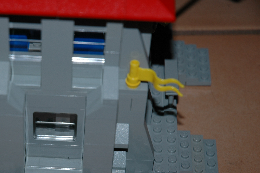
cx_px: 65
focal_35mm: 160
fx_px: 1155
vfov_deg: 8.6
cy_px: 124
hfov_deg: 12.8
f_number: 4.5
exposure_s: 1/60
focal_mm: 70
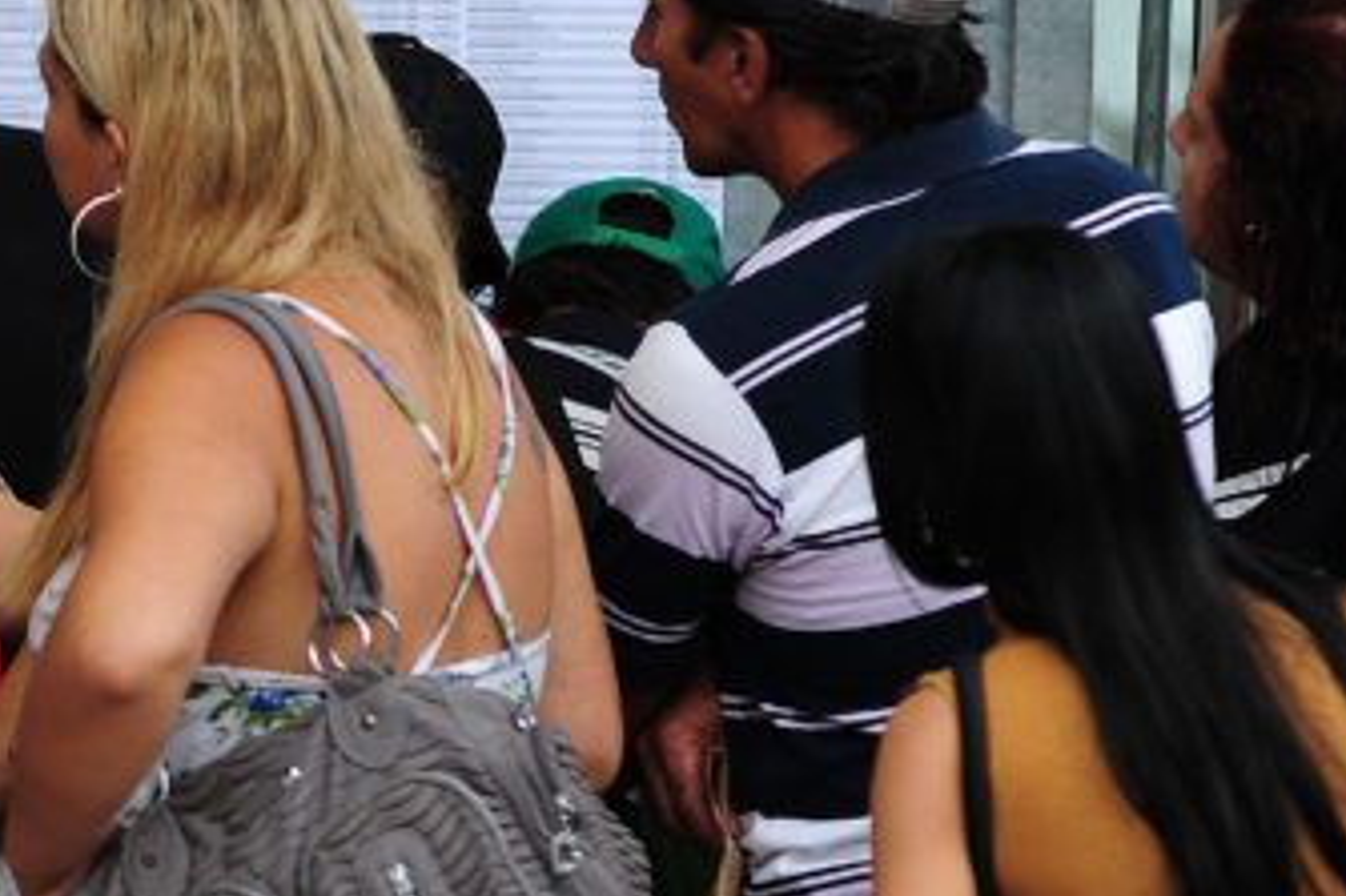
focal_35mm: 271
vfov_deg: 5.1
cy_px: 749
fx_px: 10127
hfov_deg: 7.5
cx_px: -434
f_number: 2.8
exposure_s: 1/160
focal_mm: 85
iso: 200
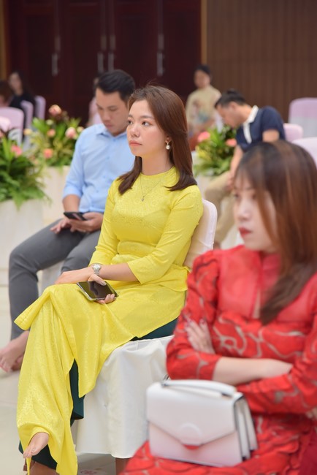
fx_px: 1583
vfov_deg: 17.1
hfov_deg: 11.4
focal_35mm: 120
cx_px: 158
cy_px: 238
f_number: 4.5
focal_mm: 120
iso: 1000
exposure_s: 1/125
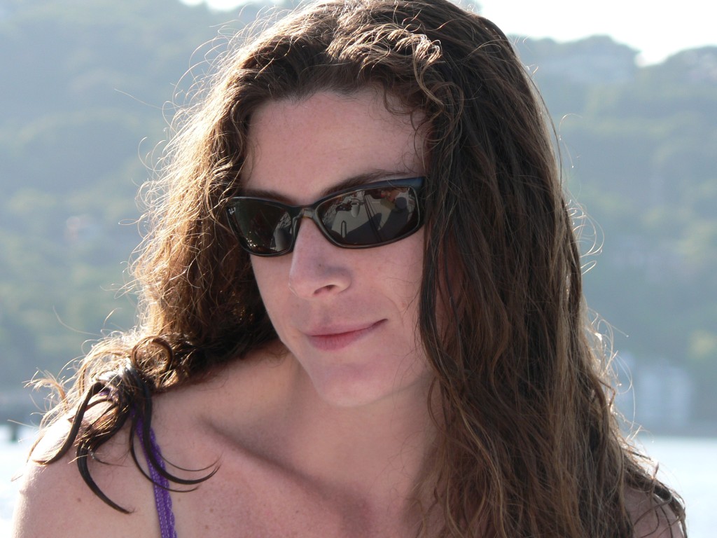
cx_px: 358
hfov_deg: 8.2
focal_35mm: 240
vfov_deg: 6.2
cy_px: 269
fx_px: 4971
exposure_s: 1/250
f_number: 4
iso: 80
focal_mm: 40.1
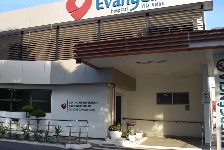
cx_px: 66
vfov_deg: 31.2
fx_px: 268
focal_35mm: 43
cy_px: 75
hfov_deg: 44.4
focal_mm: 18
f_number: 7.1
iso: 100
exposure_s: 1/200
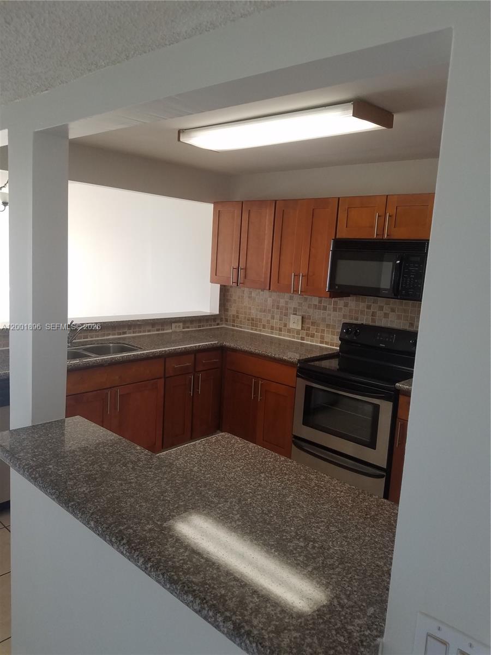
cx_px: 246
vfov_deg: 67.3
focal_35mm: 26
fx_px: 492
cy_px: 328
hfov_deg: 53.1
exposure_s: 1/60
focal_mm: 4.2
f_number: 1.7
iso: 80
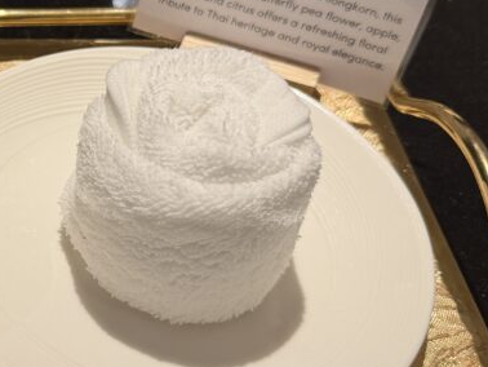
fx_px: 917
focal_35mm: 65
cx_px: -36
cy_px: 156
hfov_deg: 27.5
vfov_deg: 22.6
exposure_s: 1/50
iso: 125
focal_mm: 6.76
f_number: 1.78
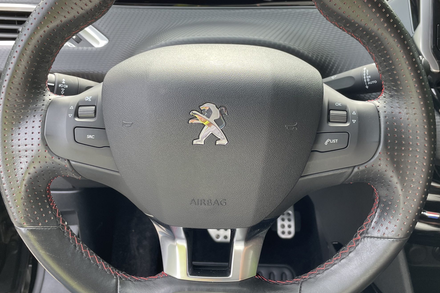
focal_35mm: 35
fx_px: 428
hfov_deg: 54.4
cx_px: 228
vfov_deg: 37.7
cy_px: 117
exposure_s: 1/121
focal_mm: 4.2
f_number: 1.6
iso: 32
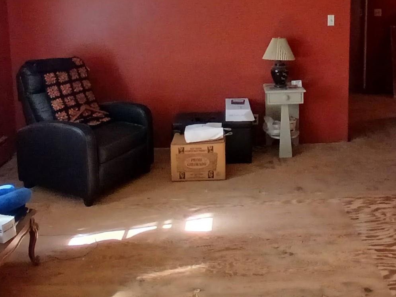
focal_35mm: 35
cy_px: 40
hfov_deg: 51.8
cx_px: 258
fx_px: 400
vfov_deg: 38.4
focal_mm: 1.4
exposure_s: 1/30
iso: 250
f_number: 2.2
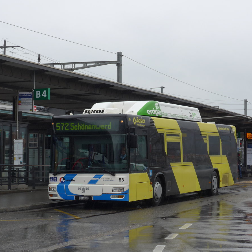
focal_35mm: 95
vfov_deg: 18.3
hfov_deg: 18.3
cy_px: 125
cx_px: 121
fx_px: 782
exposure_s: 1/80
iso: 80
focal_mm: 16
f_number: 4.4
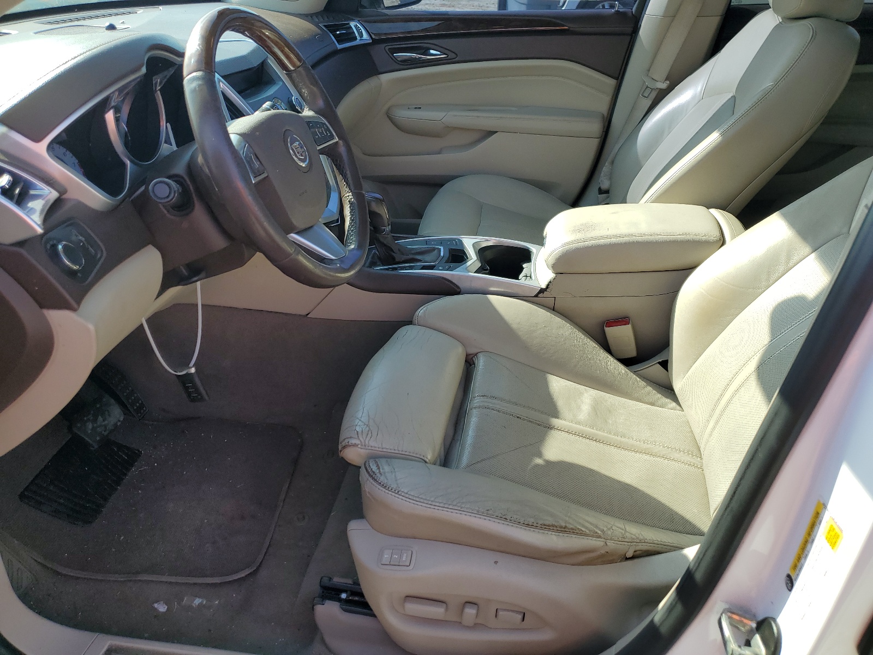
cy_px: 328
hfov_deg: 67.3
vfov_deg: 53.1
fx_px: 656
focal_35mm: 26
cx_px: 436
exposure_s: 1/769
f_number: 1.5
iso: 50
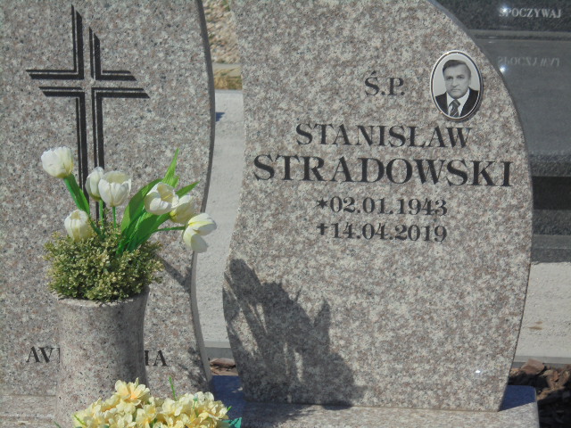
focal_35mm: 107
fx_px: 1765
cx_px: 286
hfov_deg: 18.4
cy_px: 214
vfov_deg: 13.8
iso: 100
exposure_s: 1/125
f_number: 16.3
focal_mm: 19.2
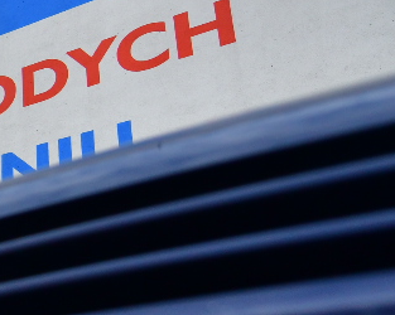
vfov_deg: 22.3
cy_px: 219
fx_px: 794
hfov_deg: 20.8
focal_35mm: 68
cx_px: -284
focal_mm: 14
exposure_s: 1/4000
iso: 360
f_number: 2.8
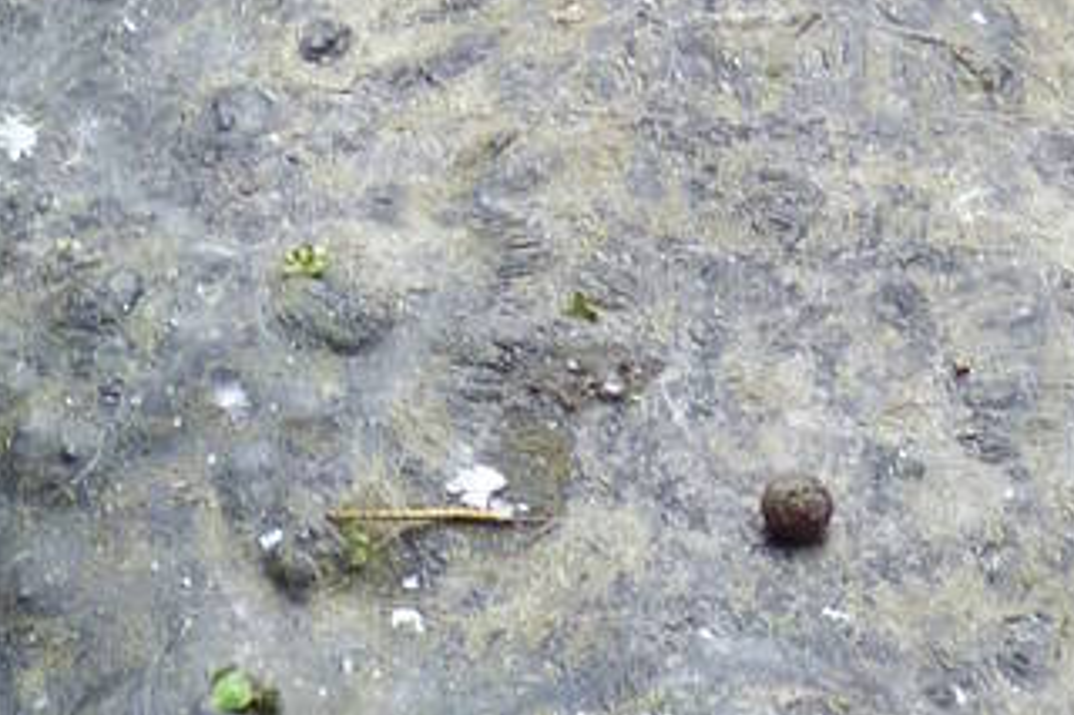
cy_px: -943
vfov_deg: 1.4
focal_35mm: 958
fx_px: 28564
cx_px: 688
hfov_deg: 2.2
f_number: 4
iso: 80
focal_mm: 33.2
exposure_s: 1/160
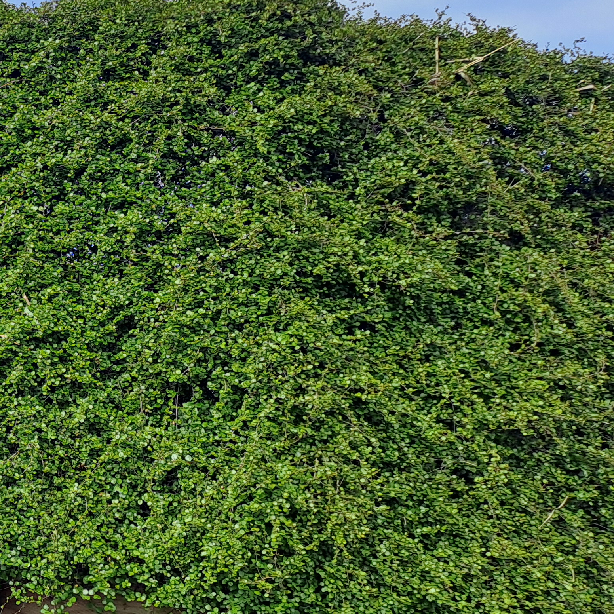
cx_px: -123
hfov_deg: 26.7
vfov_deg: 30.0
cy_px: 281
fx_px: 1144
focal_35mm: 57
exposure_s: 1/1193
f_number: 1.8
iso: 32
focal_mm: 4.65
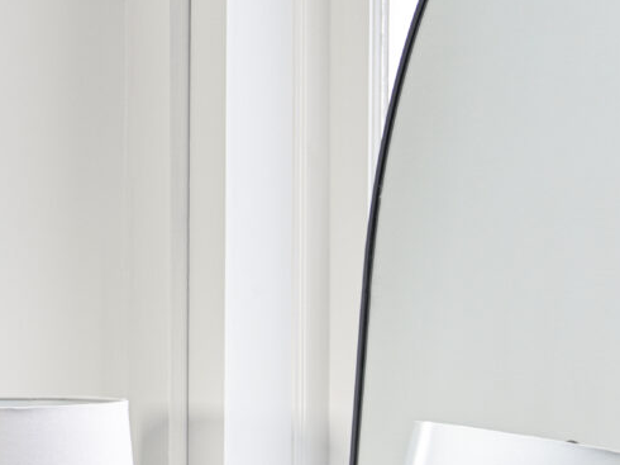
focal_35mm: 251
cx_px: -853
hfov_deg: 7.4
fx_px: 4493
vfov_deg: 5.9
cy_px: 552
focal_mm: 75
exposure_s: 1/500
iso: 100
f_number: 11
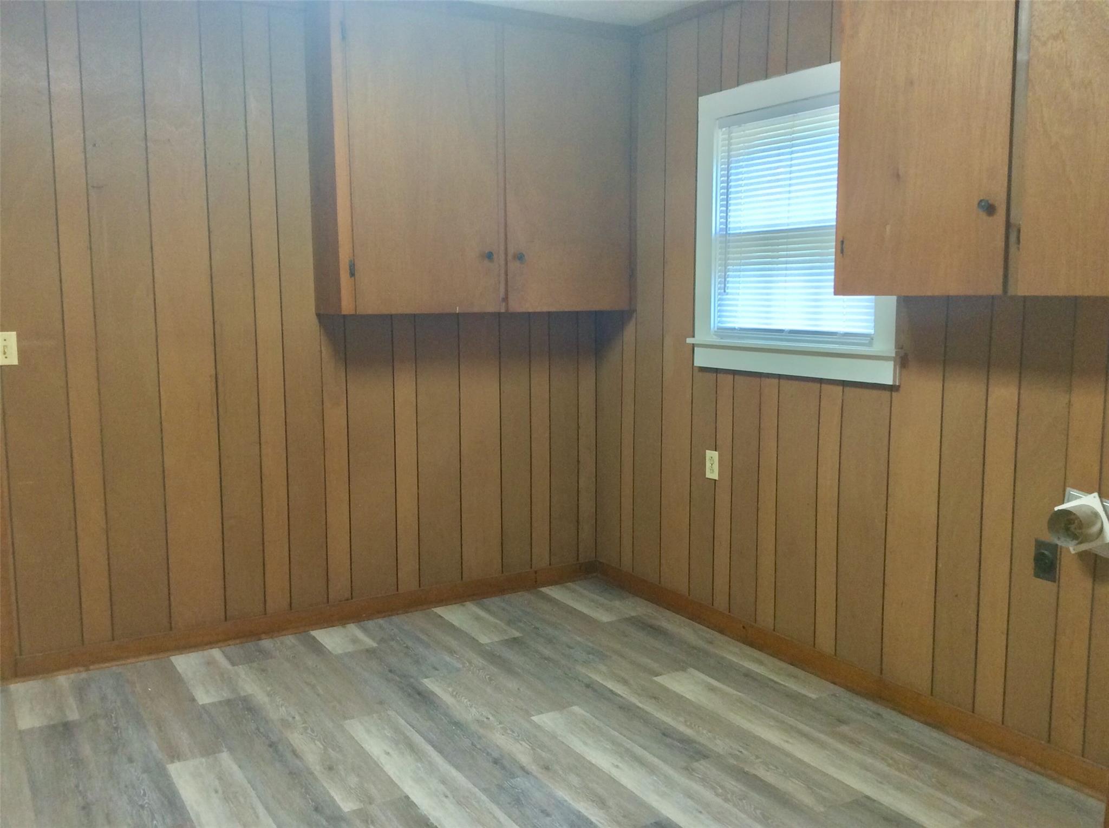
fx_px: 1024
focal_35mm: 32
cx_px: 554
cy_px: 414
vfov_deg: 44.0
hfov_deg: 56.9
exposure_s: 1/24
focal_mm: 3.3
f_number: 2.4
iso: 100
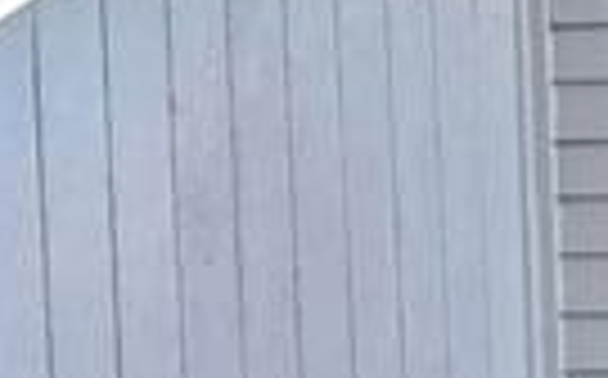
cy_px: 662
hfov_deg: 12.2
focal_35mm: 146
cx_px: 1315
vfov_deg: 8.6
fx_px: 2416
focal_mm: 4.15
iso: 32
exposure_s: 1/15
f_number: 2.2
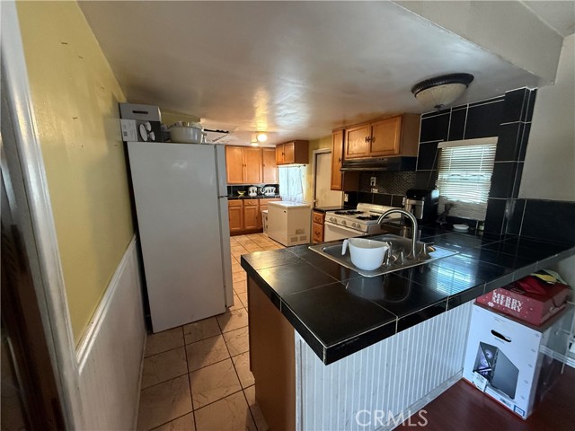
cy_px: 216
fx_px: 233
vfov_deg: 85.7
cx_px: 288
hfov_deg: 102.1
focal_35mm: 14
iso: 640
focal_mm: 2.22
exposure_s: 1/120
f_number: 2.2
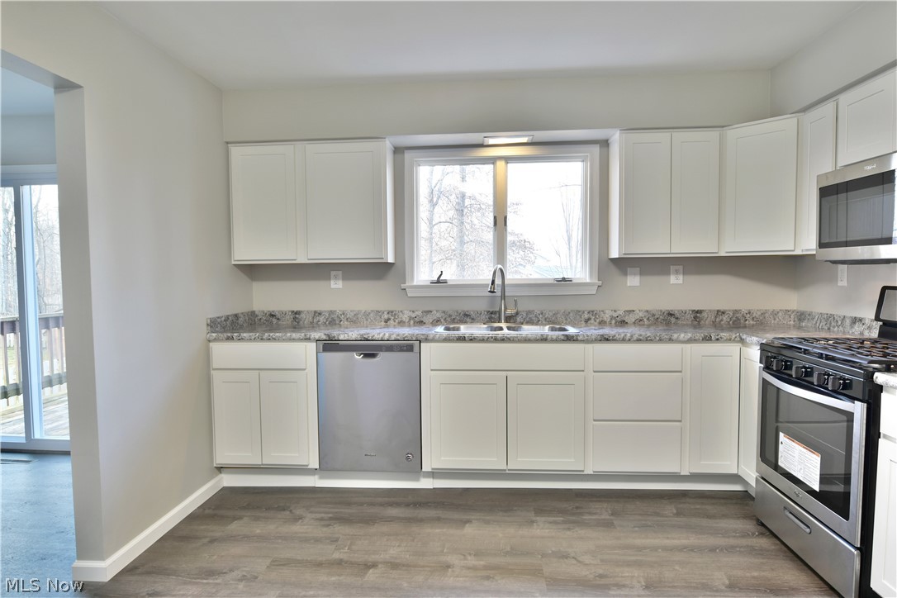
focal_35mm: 21
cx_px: 448
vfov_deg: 59.5
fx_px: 523
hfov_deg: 81.2
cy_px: 299
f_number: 5.6
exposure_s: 1/8
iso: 200
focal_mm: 14
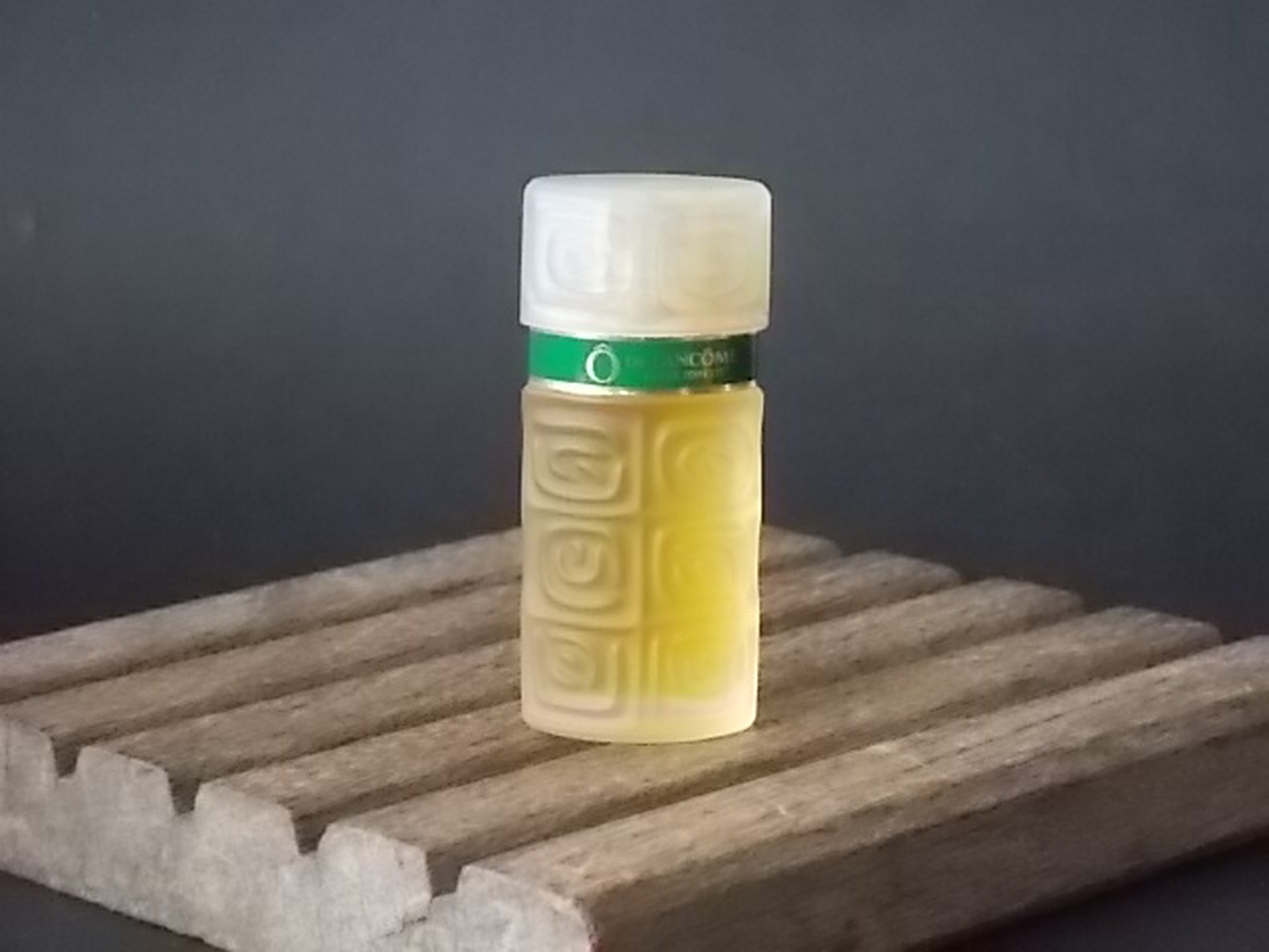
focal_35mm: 113
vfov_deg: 13.1
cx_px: 634
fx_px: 4143
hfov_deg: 17.4
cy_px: 476
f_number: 6
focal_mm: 20.1
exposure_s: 1/80
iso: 800
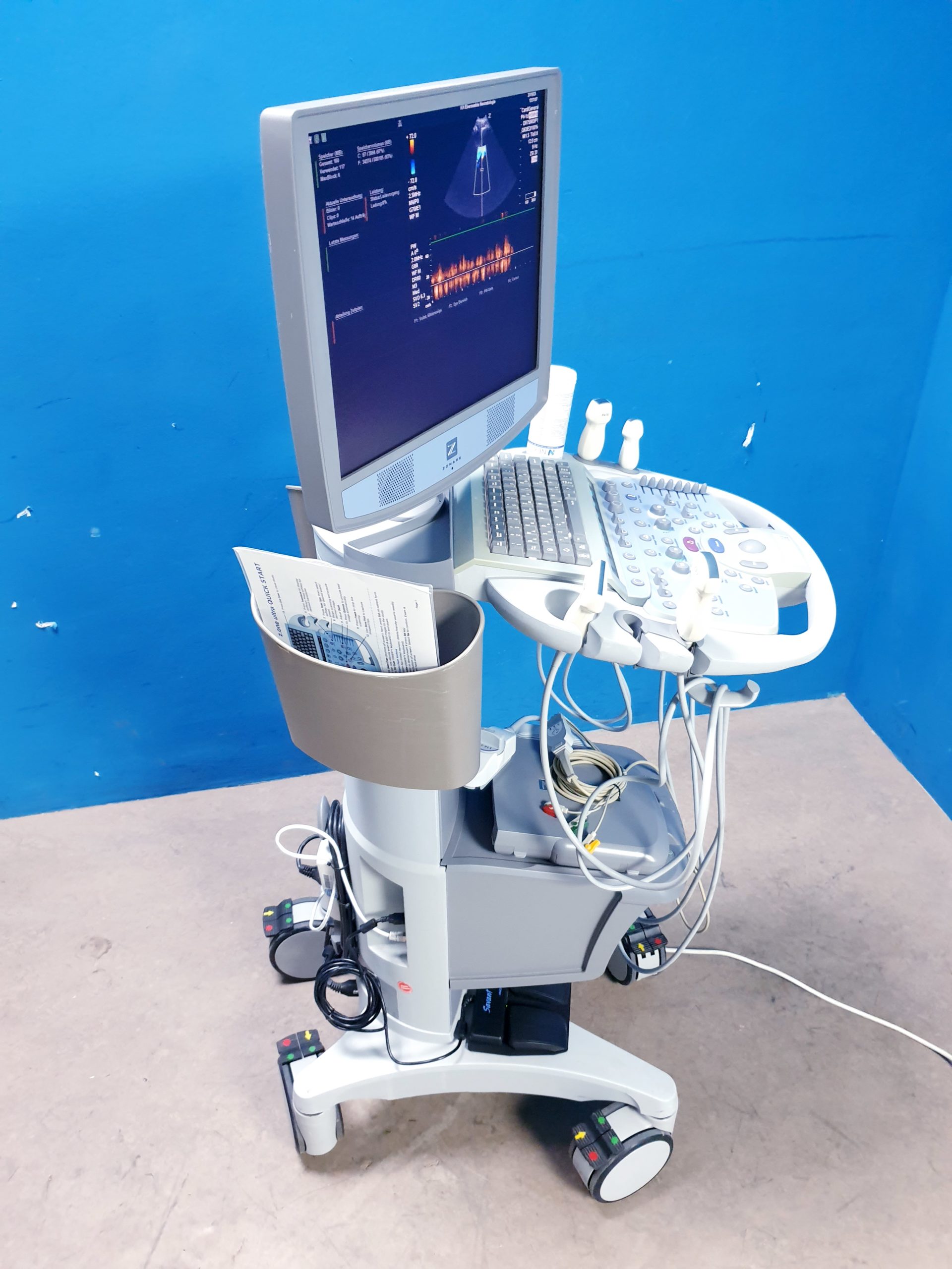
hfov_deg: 53.1
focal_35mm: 26
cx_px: 476
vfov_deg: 67.3
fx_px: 953
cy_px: 634
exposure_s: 1/43
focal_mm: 4.3
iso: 250
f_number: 1.5
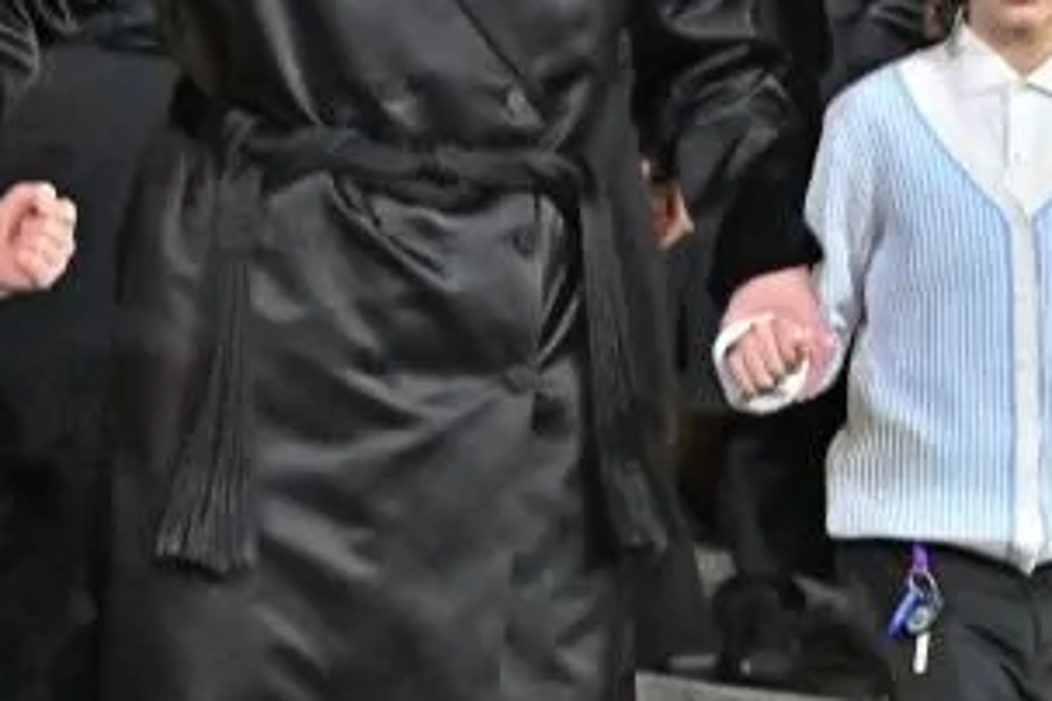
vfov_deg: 4.2
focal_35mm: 328
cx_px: 472
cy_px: 281
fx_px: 9584
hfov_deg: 6.3
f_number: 4
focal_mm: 65
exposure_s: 1/125
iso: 2000
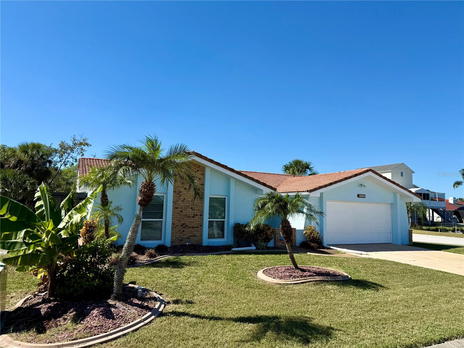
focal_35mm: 24
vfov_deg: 56.8
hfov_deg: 71.6
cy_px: 174
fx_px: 322
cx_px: 232
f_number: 1.78
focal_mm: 6.76
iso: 80
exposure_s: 1/4975
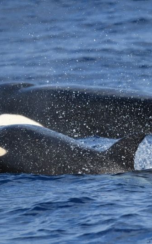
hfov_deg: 1.8
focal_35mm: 737
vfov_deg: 2.9
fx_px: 4884
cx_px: 116
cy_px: 122
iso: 1000
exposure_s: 1/8000
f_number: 6.3
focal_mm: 480
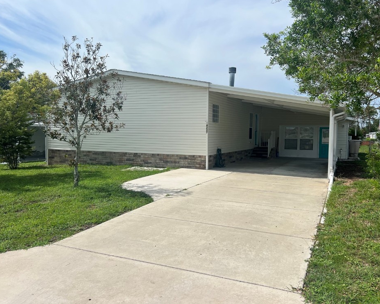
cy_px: 150
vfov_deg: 51.5
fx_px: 315
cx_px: 201
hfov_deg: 62.2
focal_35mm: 28
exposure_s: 1/7463
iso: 50
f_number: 1.5
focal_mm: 5.7
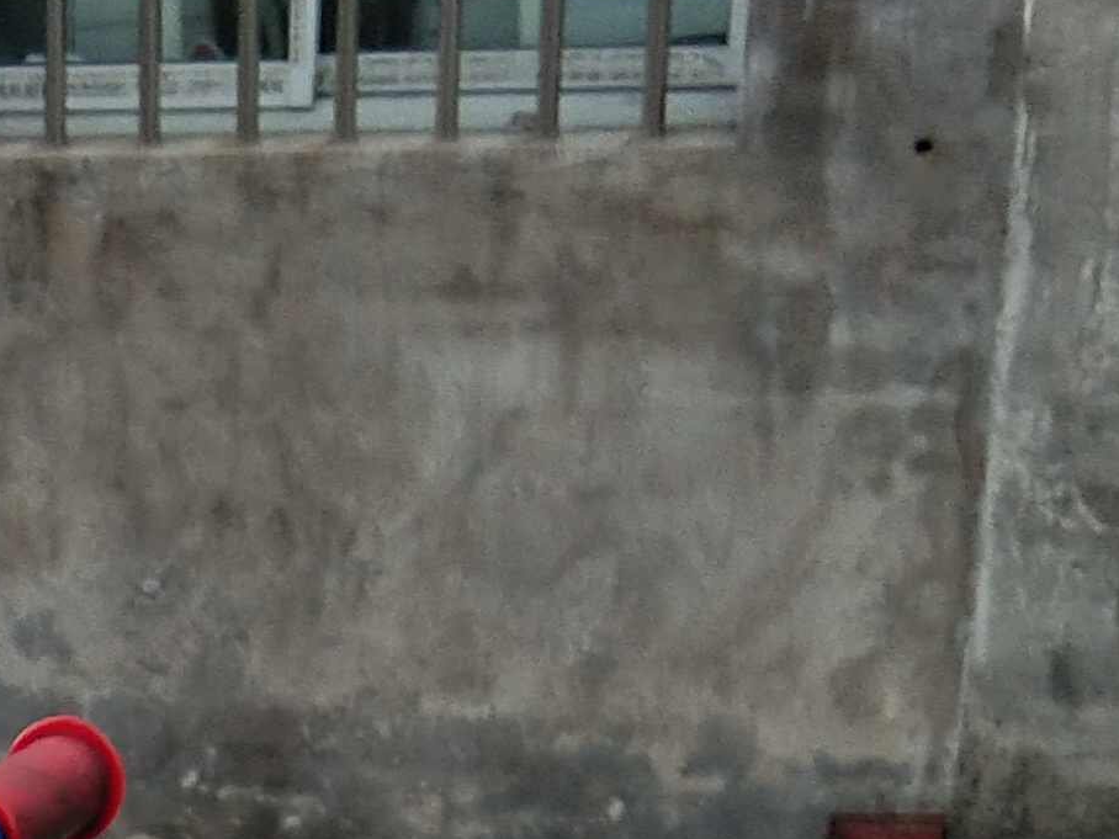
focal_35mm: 142
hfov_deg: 13.4
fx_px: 4590
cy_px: 1830
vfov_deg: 9.6
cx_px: -367
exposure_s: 1/33.3
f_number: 2.2
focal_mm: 3.69
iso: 160
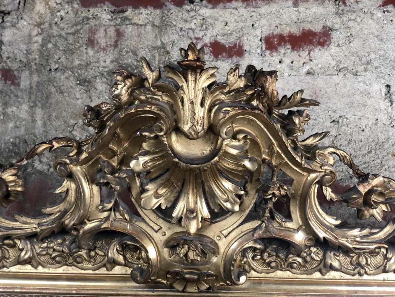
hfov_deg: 36.8
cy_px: 148
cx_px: 198
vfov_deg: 28.0
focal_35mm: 52
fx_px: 593
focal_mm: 6
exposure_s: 1/50
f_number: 2.4
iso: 40
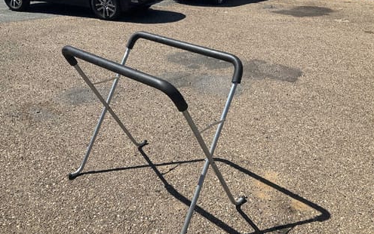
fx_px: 316
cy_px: 121
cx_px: 187
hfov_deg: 61.2
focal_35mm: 31
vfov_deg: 40.6
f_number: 1.8
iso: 25
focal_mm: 3
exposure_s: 1/2427
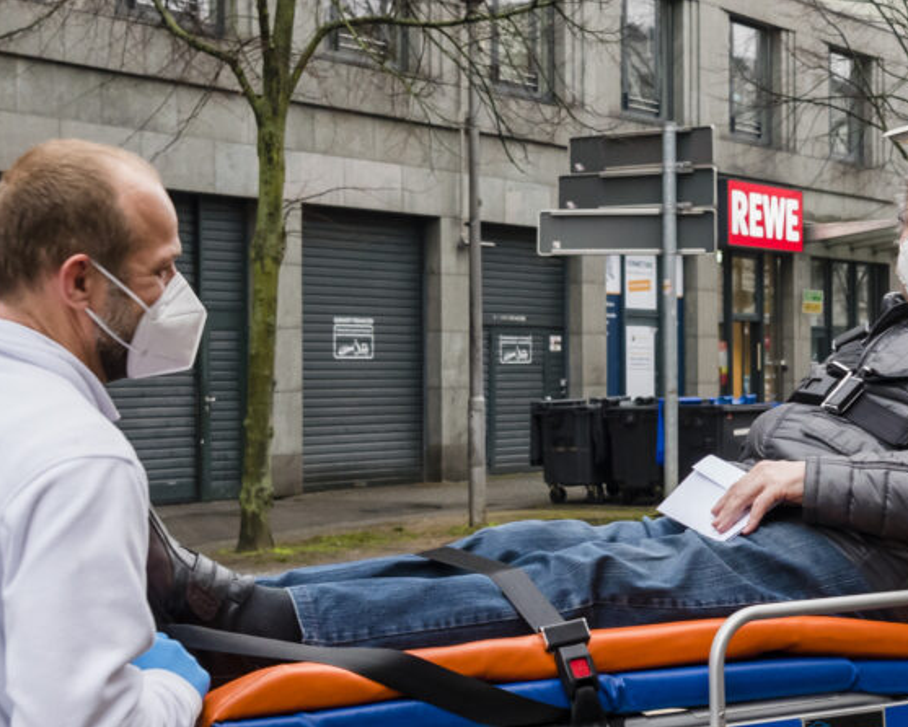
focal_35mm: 88
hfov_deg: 21.5
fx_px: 2366
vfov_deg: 17.5
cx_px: 711
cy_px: 444
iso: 1600
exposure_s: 1/125
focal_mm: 34
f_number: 5.6
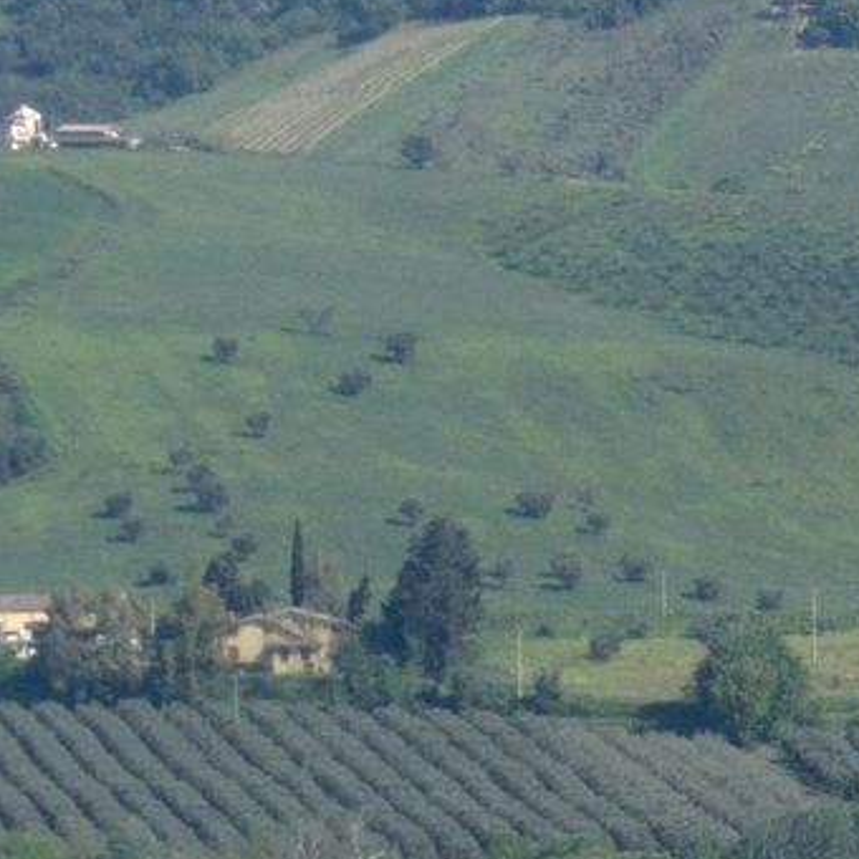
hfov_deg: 3.4
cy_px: 743
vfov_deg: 3.4
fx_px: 14374
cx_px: 220
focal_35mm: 512
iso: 80
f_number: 4
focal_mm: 29.5
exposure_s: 1/800
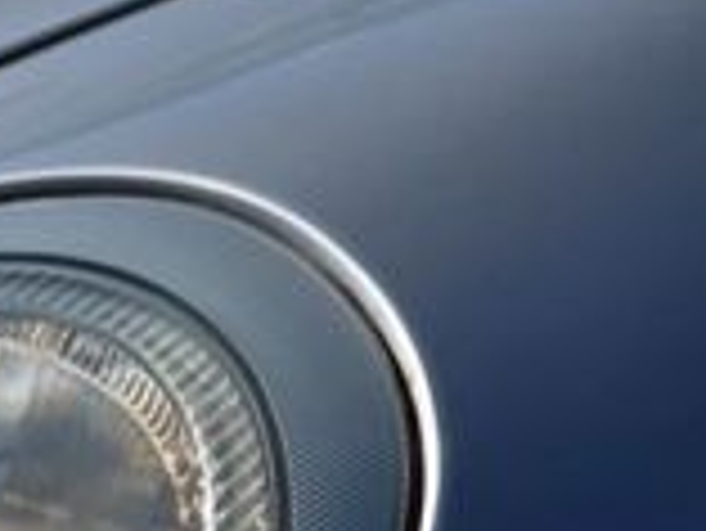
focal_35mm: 469
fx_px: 9573
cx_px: -715
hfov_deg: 4.2
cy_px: 873
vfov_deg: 3.2
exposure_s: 1/2151
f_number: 3.4
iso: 64
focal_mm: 18.6
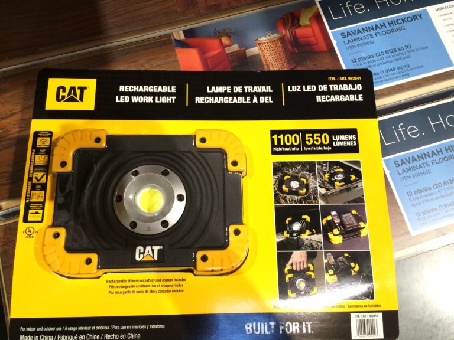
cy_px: 170
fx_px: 380
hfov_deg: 61.7
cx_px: 227
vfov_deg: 48.2
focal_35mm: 29
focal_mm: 4.15
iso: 100
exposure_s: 1/30
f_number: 2.2
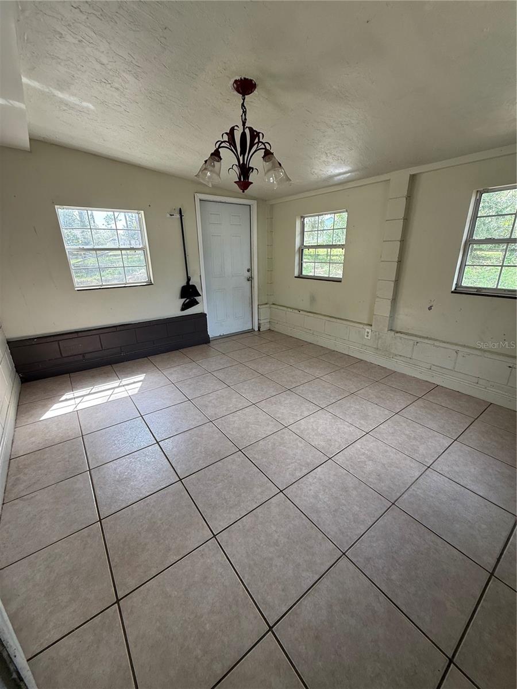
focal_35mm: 14
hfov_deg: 85.7
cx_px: 258
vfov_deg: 102.1
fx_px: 279
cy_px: 344
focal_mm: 2.22
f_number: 2.2
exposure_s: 1/99
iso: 80
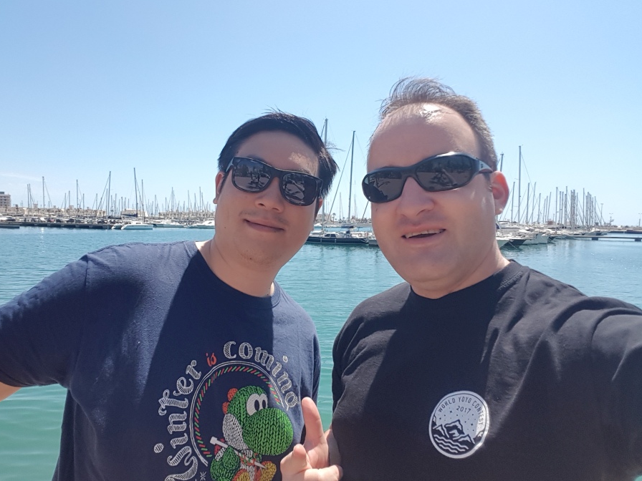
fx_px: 445
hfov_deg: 71.4
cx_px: 287
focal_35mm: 24
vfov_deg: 56.8
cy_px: 257
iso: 50
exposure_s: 1/1724
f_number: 1.7
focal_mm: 2.1
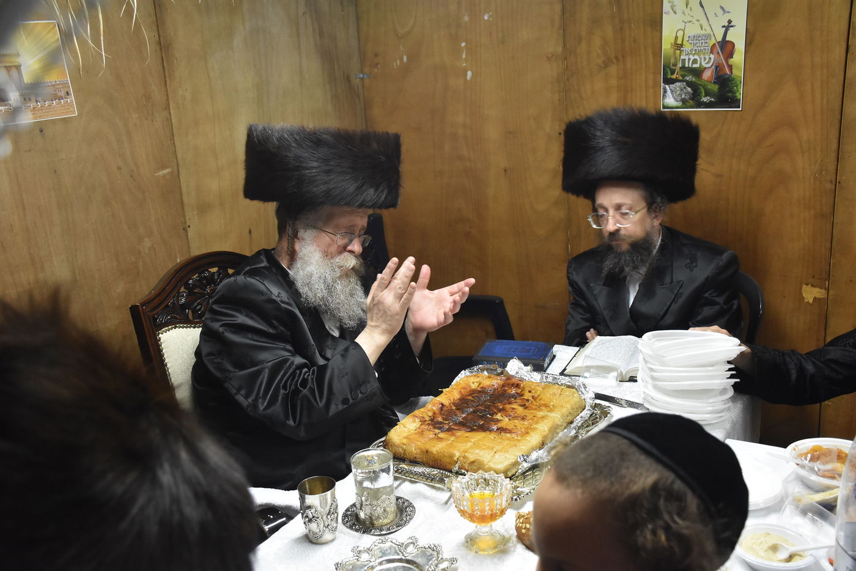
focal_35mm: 36
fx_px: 856
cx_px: 428
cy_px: 286
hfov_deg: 53.1
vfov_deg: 36.9
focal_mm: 24
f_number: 5.6
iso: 2000
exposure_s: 1/60
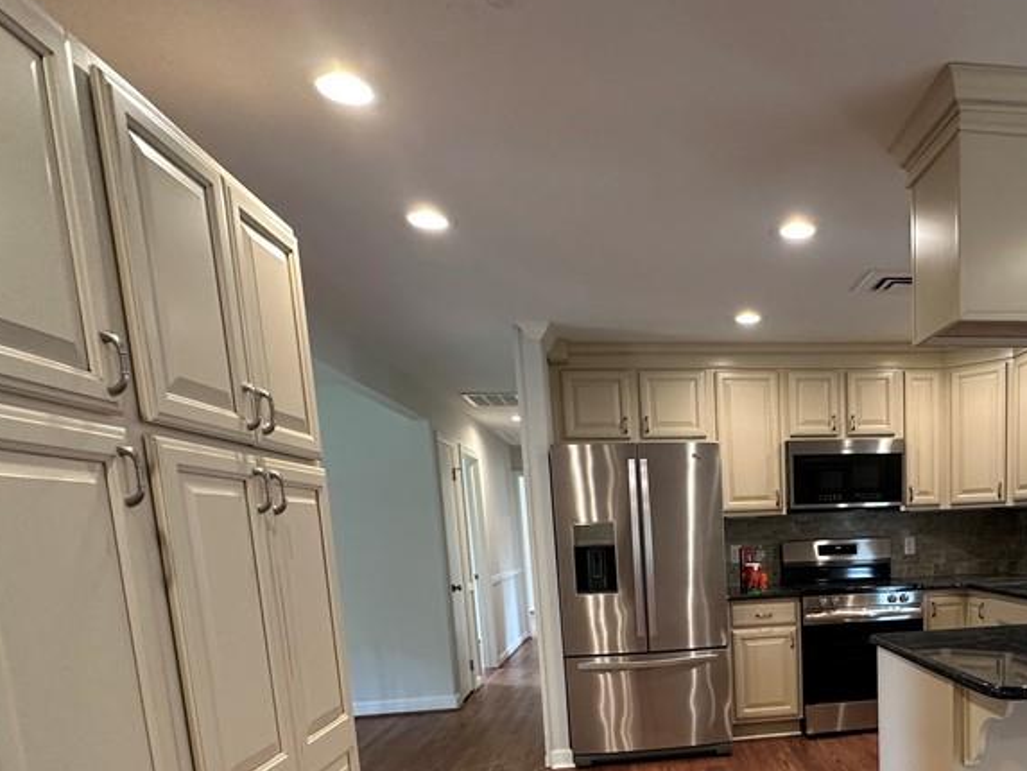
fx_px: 742
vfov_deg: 51.1
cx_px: 762
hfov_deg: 65.4
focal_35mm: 25
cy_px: 631
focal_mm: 2.22
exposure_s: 1/120
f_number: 2.2
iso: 320
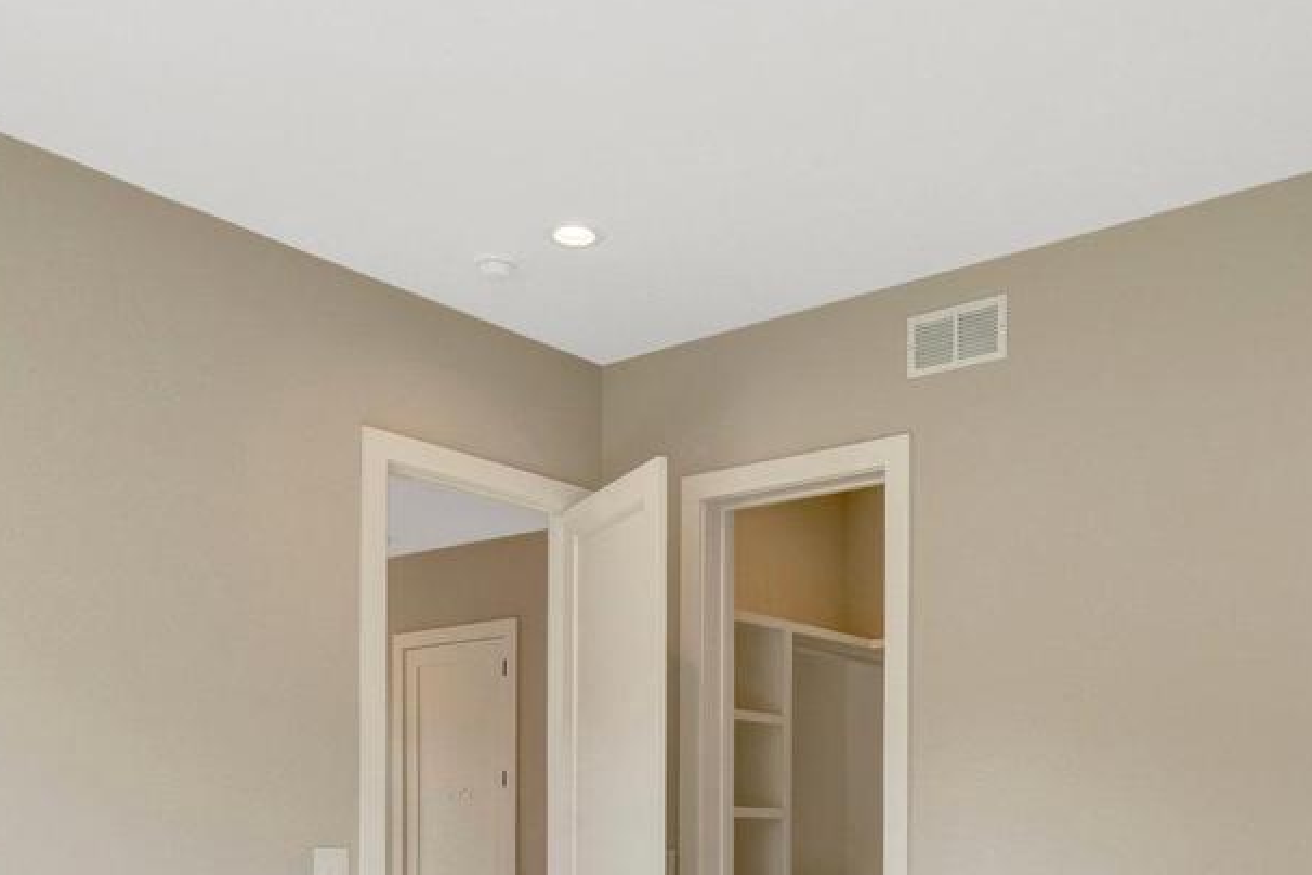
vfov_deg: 32.3
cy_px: 875
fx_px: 1385
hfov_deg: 50.6
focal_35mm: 38
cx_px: 734
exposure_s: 1/160
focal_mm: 16
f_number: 8
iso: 1250
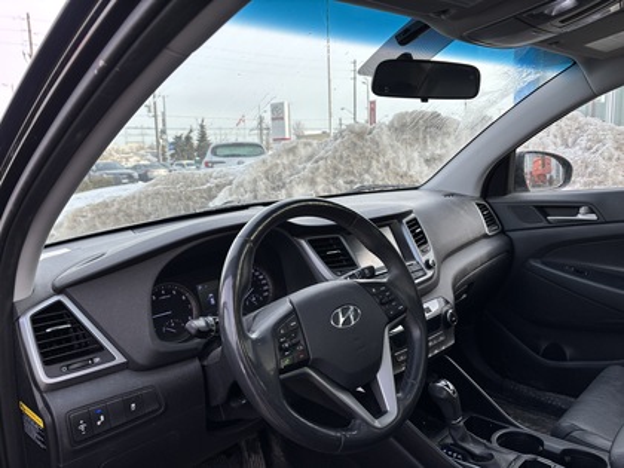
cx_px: 312
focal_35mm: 26
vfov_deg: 53.1
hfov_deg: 67.3
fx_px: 469
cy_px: 234
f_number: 1.6
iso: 50
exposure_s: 1/541
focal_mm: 5.96
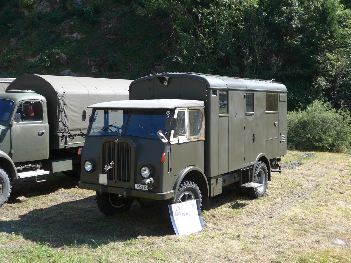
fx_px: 446
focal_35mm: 44
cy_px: 132
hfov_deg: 42.9
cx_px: 176
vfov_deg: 32.9
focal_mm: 9
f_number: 2.8
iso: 80
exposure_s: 1/500
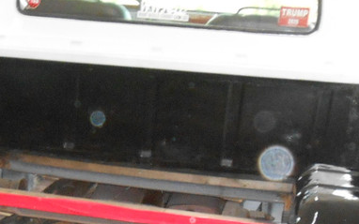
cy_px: 276
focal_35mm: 77
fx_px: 754
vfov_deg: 16.2
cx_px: 43
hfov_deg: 26.0
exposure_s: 1/25
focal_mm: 4.6
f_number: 3.5
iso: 500
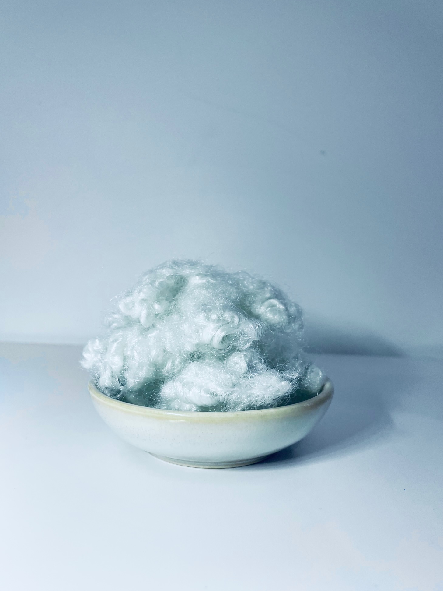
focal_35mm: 27
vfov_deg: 65.3
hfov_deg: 51.4
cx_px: 220
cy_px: 303
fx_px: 461
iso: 100
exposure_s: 1/121
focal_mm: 4.2
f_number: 1.6
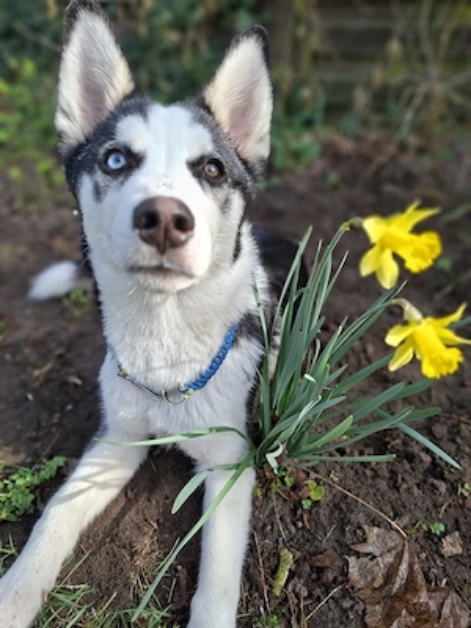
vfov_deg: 73.9
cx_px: 236
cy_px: 314
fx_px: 417
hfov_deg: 58.9
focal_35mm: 23
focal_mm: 5.54
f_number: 1.8
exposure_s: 1/500
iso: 50
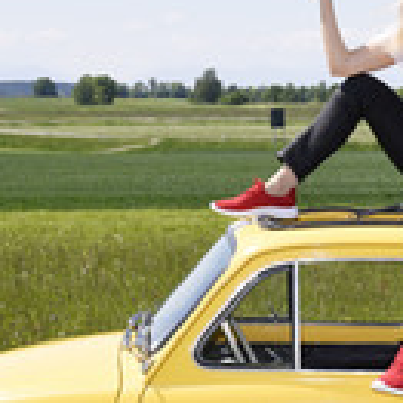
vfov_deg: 15.7
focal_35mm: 111
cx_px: 497
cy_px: 268
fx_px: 1462
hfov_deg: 15.1
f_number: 13
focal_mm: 38
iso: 200
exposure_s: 1/160
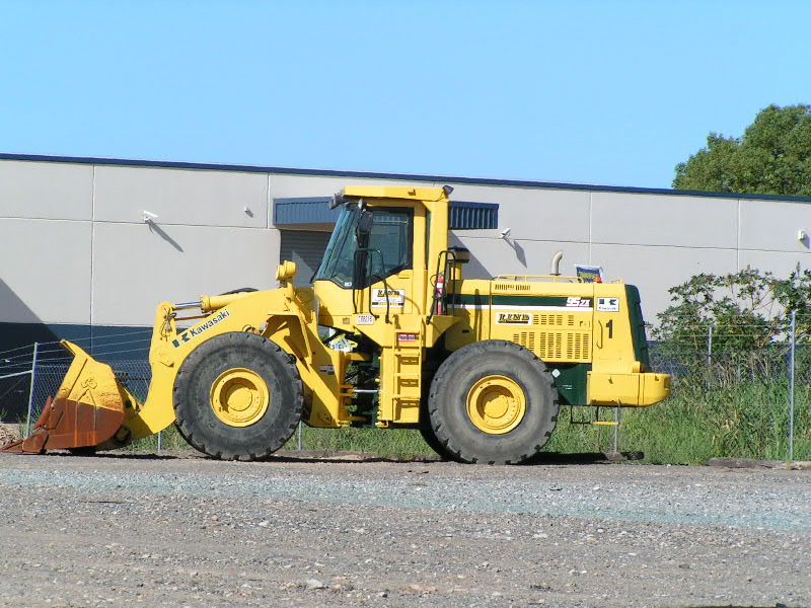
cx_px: 406
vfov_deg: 6.9
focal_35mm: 216
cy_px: 304
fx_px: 5061
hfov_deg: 9.2
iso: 50
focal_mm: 33
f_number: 6.3
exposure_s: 1/500
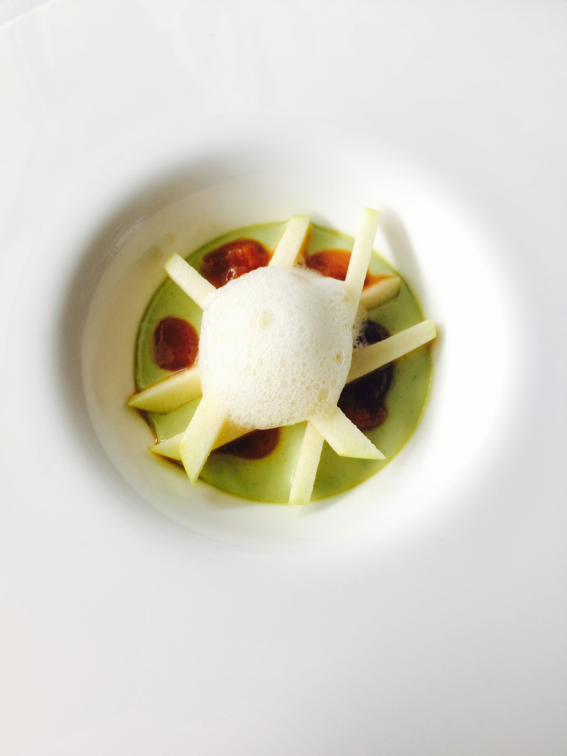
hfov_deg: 48.2
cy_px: 378
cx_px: 284
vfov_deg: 61.7
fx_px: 633
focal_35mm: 29
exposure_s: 1/30
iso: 80
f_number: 2.2
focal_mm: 4.15
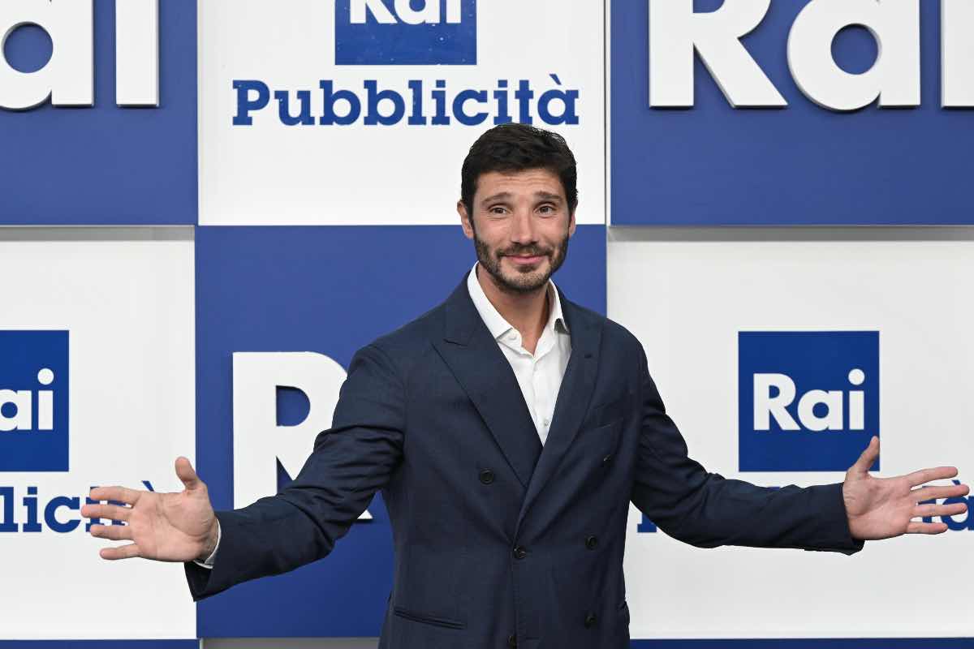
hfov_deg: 19.5
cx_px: 487
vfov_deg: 13.0
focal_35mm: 105
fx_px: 2841
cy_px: 324
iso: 2500
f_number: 8
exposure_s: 1/400
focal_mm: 105
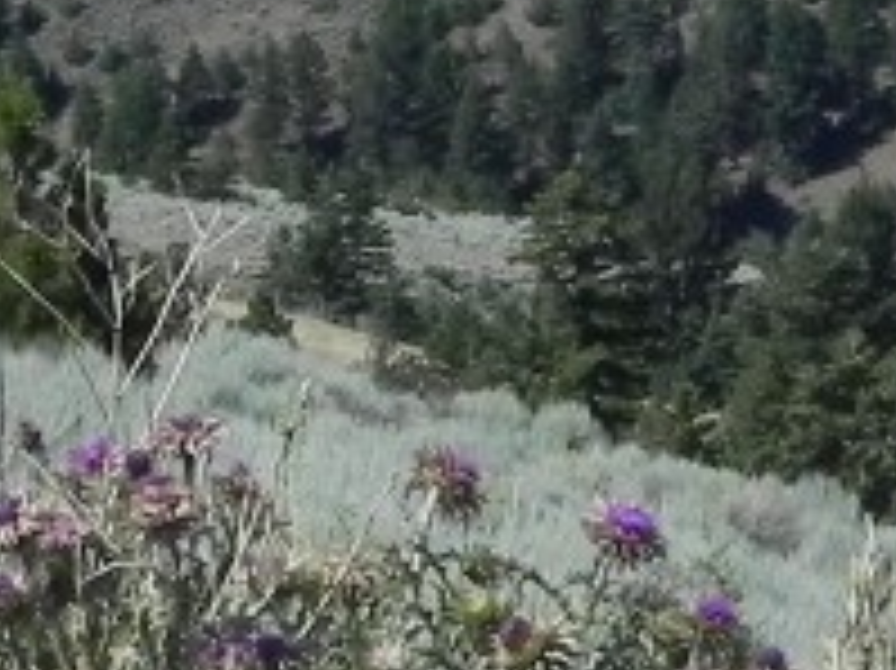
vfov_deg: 5.0
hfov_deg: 6.6
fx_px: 7709
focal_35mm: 298
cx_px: 1252
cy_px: -216
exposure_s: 1/428
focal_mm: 10.3
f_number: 8
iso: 160
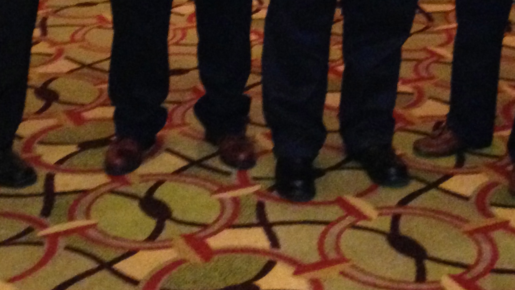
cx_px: 293
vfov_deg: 12.7
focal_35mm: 90
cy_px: -146
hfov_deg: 23.7
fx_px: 1229
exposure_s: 1/16
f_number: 2.4
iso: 800
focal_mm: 4.13
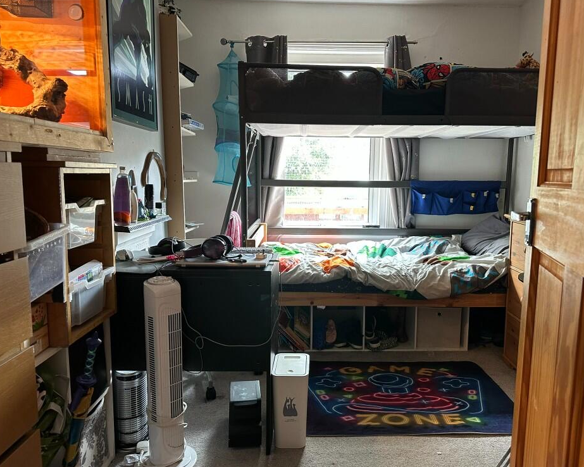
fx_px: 449
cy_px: 236
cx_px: 316
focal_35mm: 26
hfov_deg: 65.9
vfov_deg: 54.9
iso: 250
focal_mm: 6.86
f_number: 1.78
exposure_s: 1/50
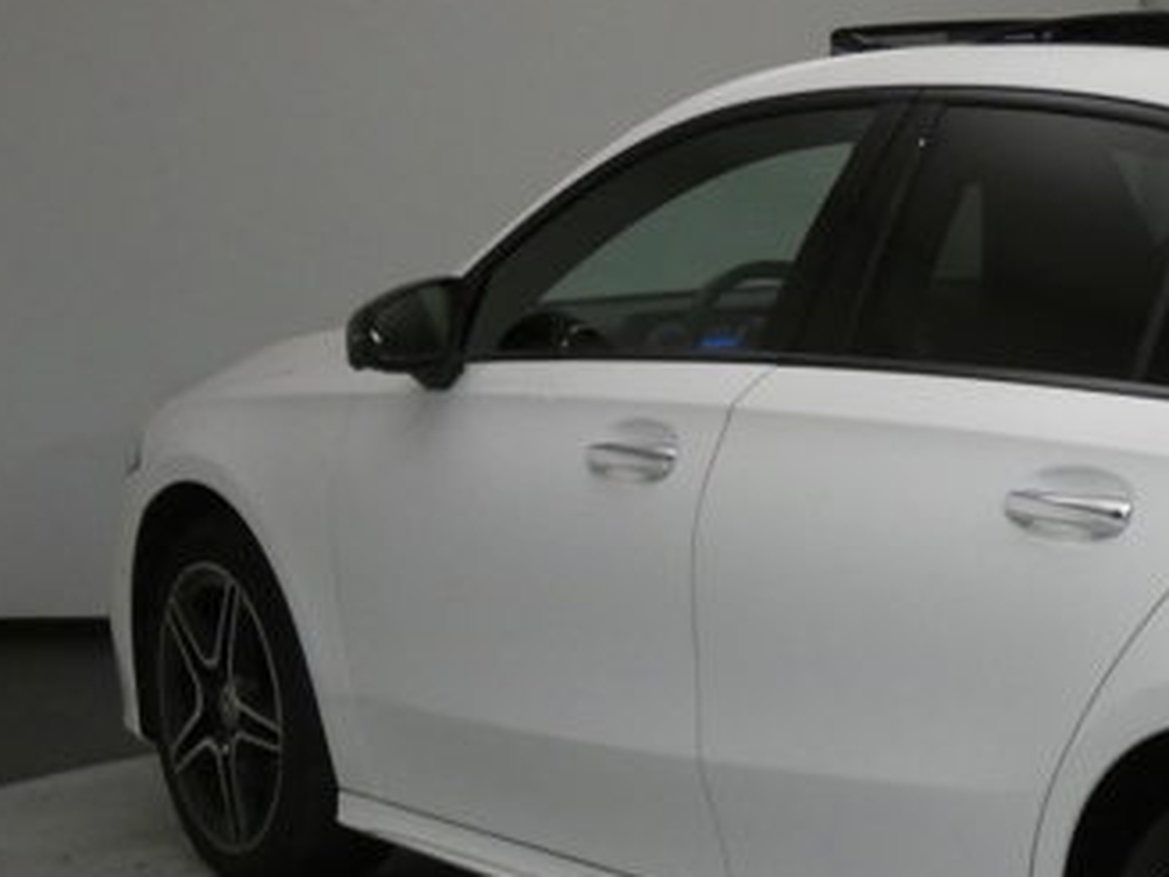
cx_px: 1347
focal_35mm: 95
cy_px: 845
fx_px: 3208
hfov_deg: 19.6
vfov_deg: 15.3
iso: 400
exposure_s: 1/80
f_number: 3.6
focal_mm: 7.1
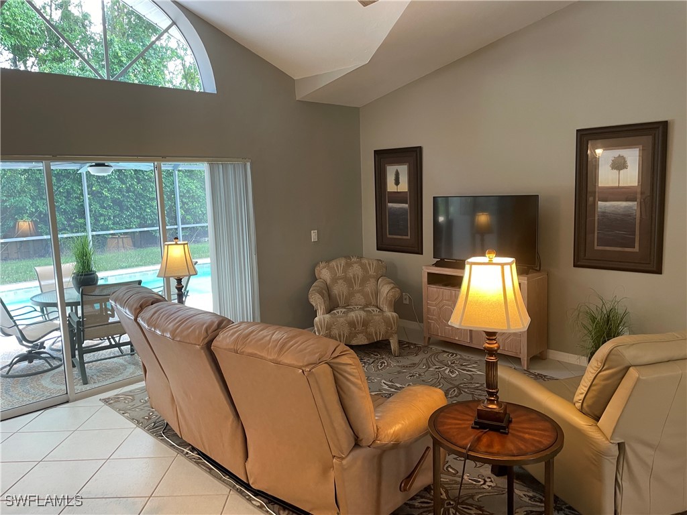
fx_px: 516
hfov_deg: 67.3
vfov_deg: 53.1
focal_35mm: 26
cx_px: 344
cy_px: 258
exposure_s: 1/60
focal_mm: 4.2
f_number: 1.6
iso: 125
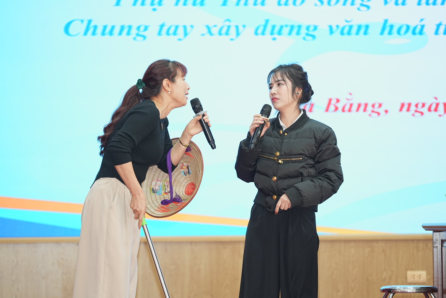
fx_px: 2254
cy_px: 149
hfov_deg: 11.3
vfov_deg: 7.6
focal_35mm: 182
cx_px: 223
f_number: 2.8
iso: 1600
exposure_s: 1/200
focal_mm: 181.8
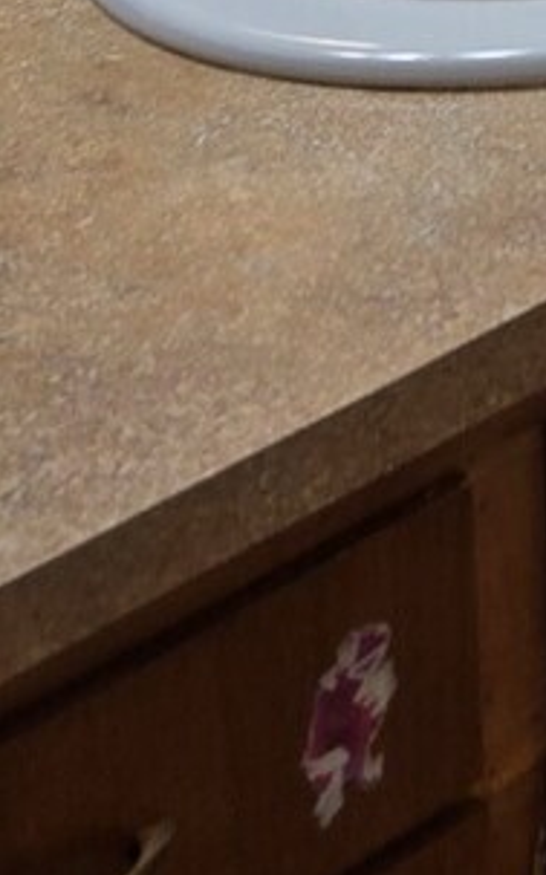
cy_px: -846
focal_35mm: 116
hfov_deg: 10.7
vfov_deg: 14.9
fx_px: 2766
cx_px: 907
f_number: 1.8
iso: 32
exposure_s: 1/120
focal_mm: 5.4
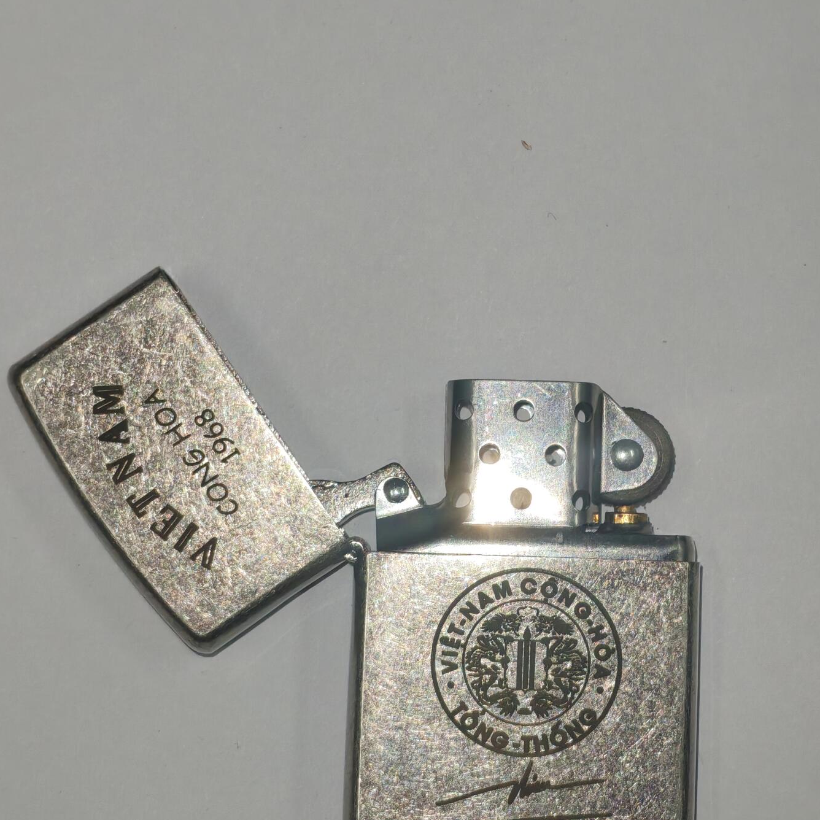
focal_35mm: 81
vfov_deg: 21.3
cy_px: 527
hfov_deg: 21.4
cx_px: 410
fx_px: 2171
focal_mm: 5.52
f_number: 1.95
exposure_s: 1/100
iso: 125
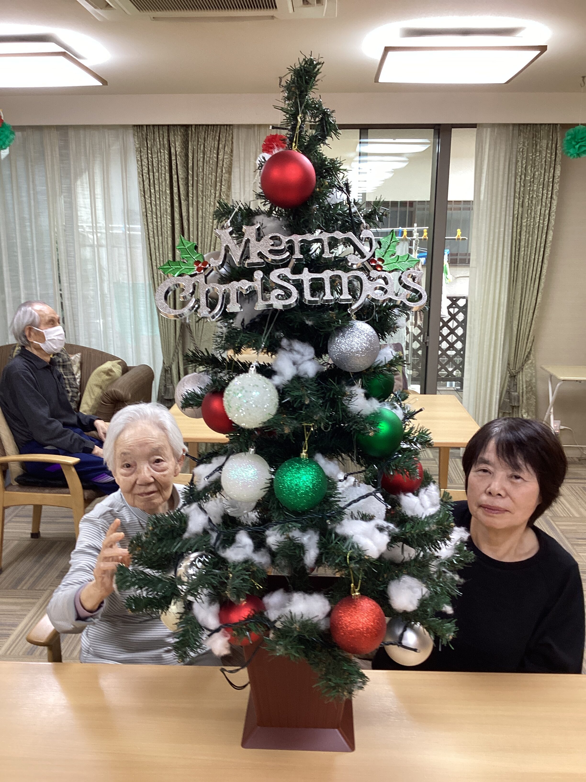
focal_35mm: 31
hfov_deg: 45.4
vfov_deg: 58.4
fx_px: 700
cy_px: 391
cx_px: 293
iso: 100
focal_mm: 3.3
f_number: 2.4
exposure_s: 1/50
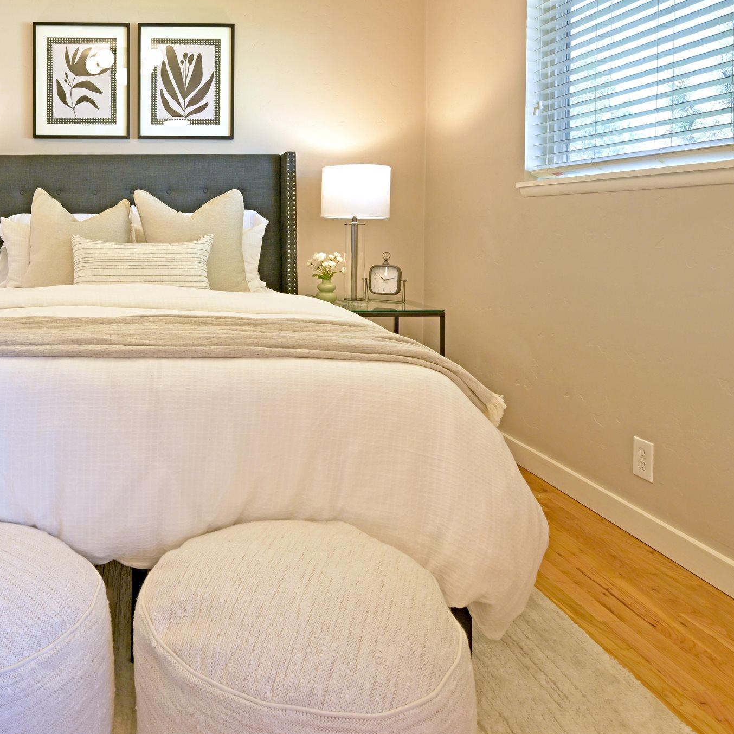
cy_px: 239
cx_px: 139
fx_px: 648
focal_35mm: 27
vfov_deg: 57.6
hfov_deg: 54.7
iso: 400
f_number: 9
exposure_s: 1/4
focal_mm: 14
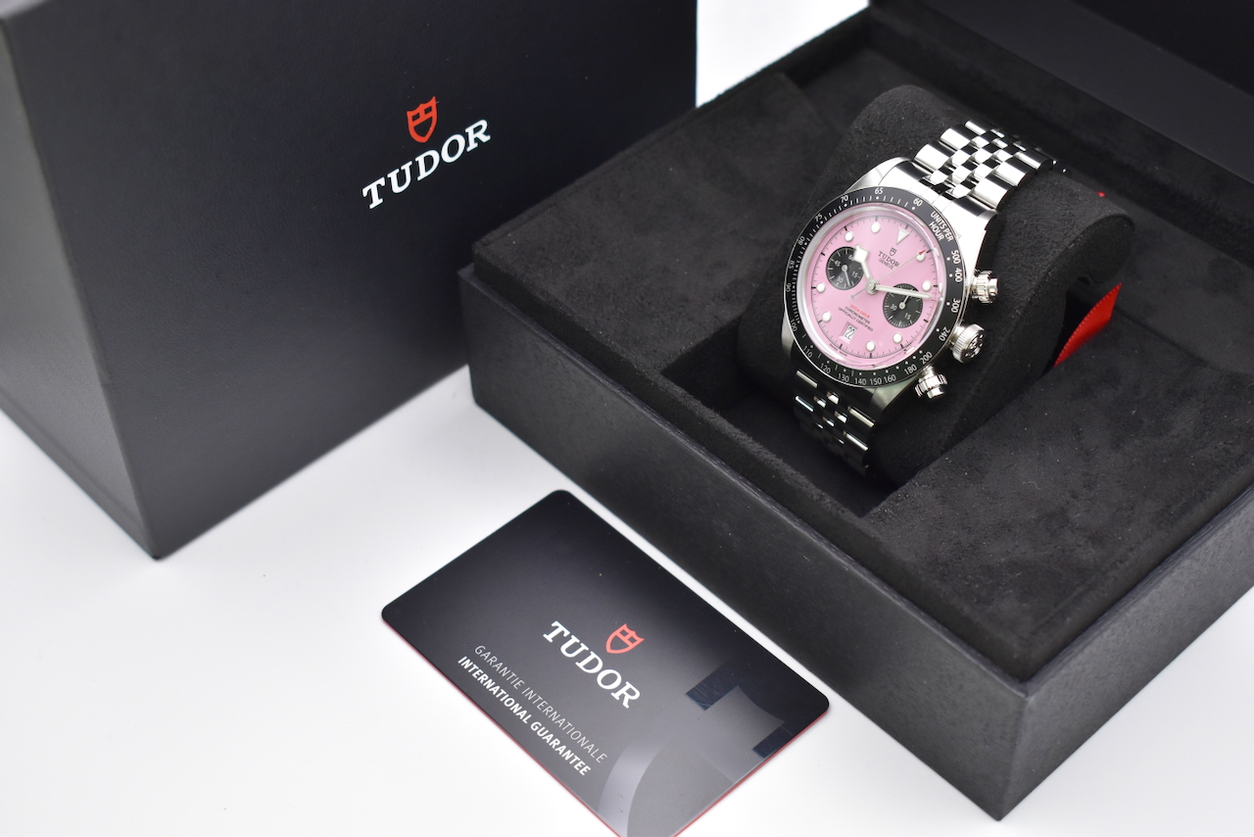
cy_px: 418
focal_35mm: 57
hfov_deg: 35.0
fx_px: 1986
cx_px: 627
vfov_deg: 23.8
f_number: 5.6
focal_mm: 38
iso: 800
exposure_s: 1/125
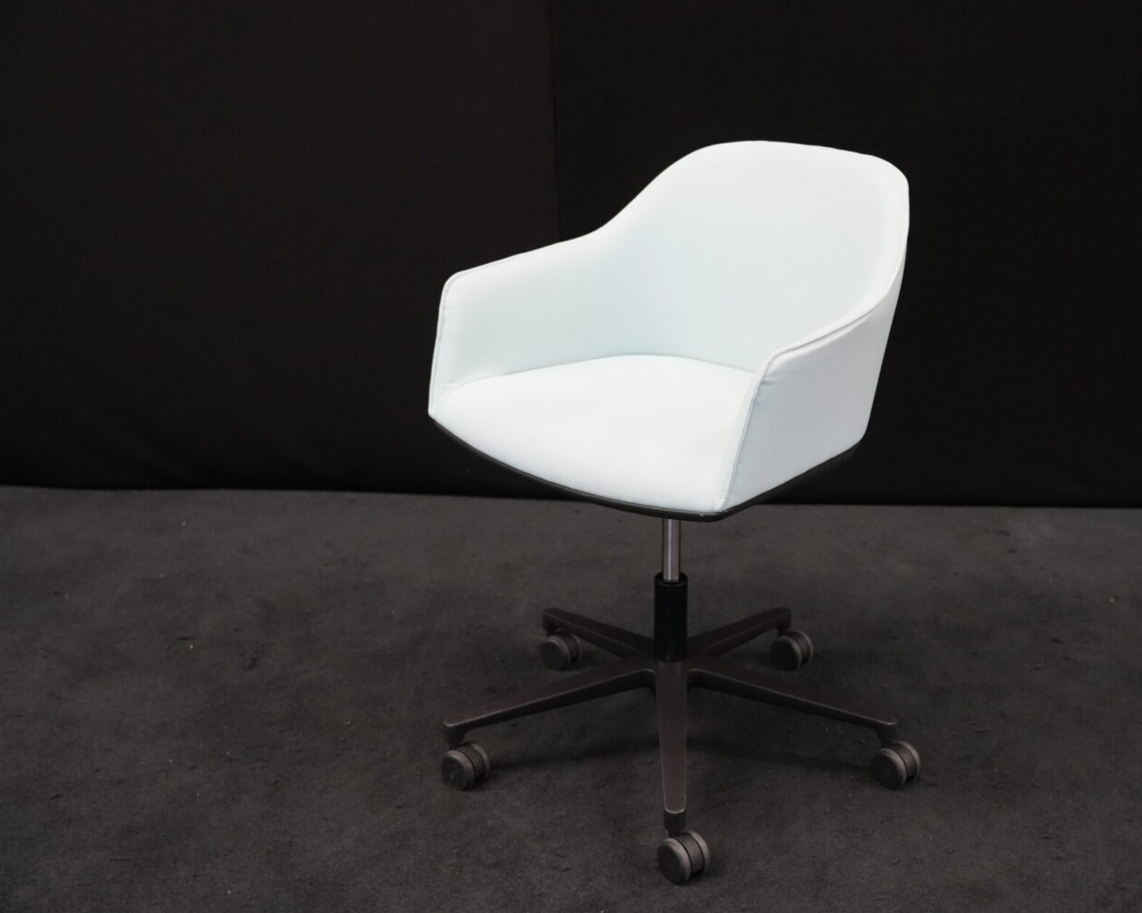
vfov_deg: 33.4
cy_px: 462
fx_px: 1521
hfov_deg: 41.0
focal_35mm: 45
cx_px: 677
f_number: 4
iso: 6400
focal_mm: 39
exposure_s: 1/160
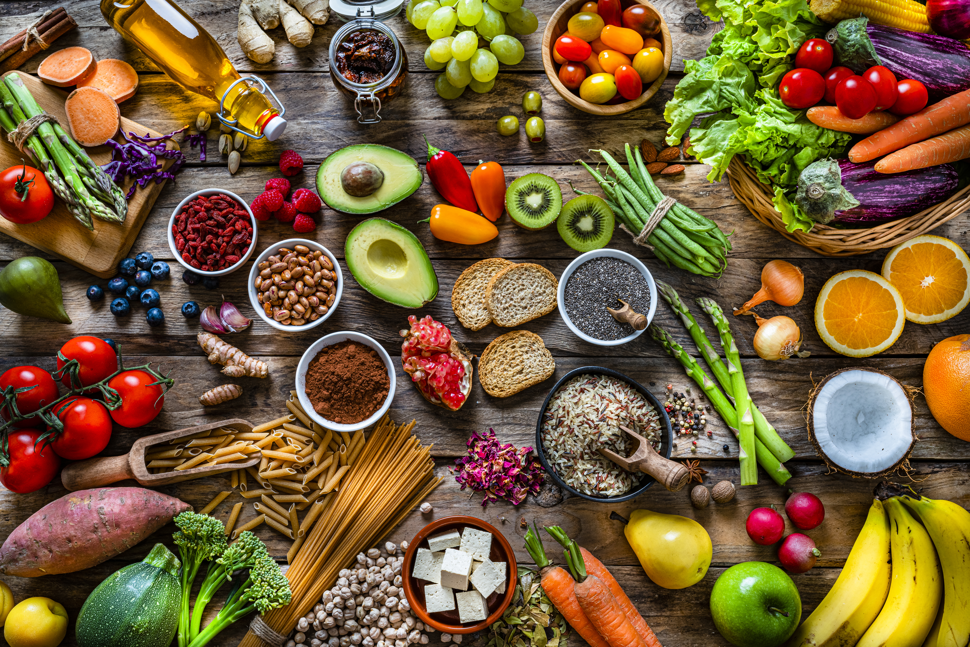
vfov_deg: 33.4
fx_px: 1078
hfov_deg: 48.5
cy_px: 324
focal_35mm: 40
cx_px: 485
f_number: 13
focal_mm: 40
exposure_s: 1/100
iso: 200
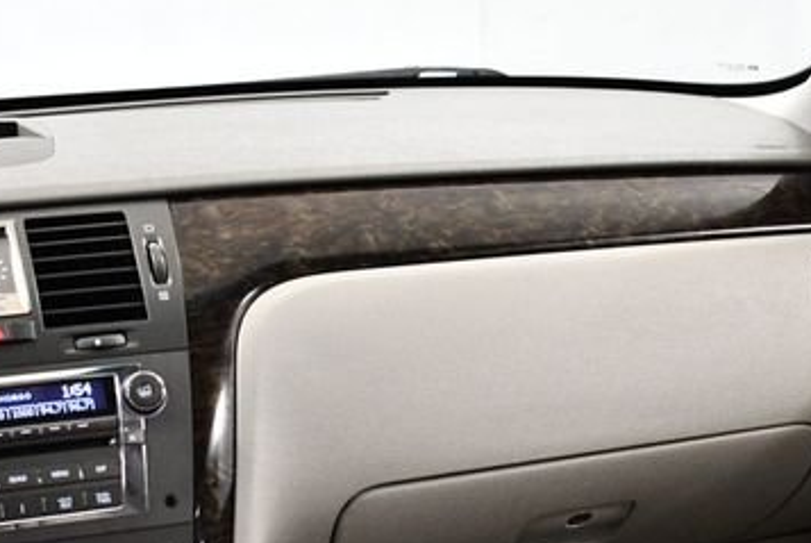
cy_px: 423
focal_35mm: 86
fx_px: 1940
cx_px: 366
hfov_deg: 23.6
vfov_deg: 15.8
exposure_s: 1/100
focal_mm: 24
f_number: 3.8
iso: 3200
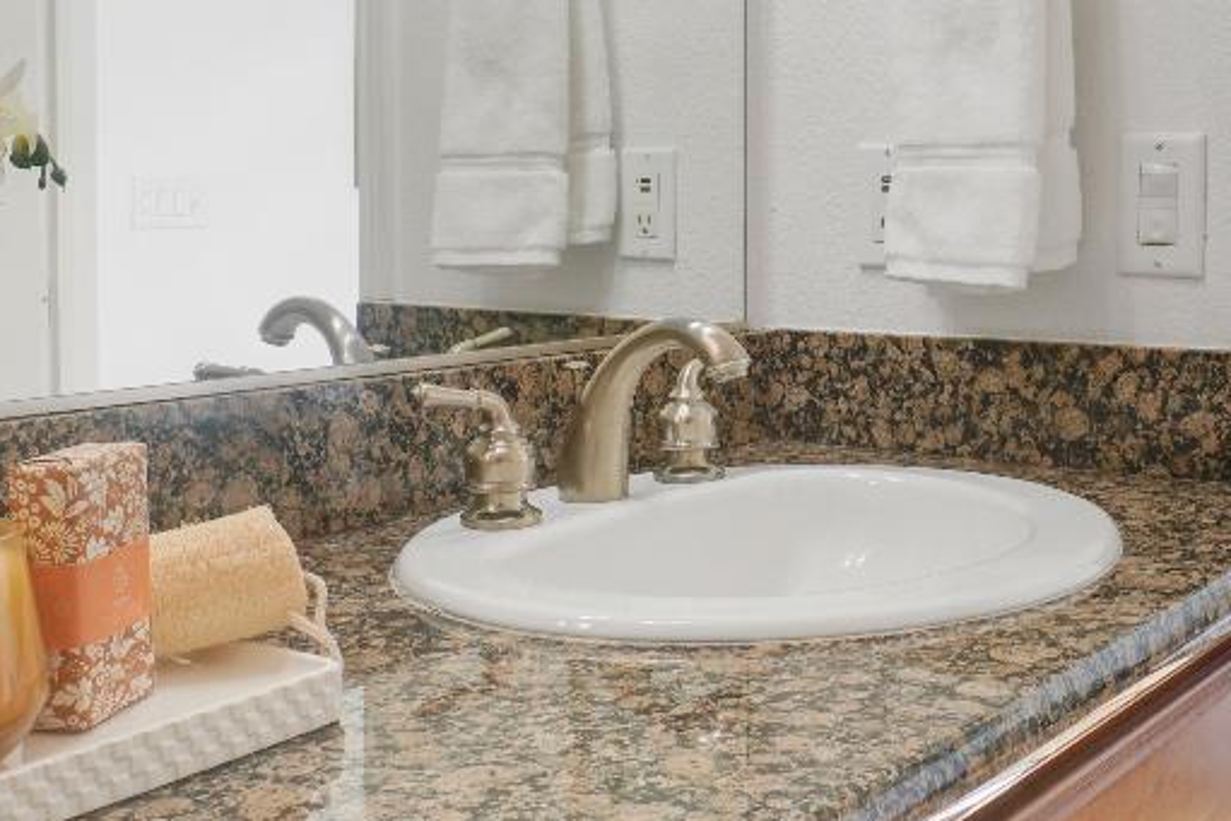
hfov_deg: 44.2
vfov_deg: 30.5
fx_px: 1505
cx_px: 744
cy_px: 337
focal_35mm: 44
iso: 125
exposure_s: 1/40
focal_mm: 10
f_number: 9
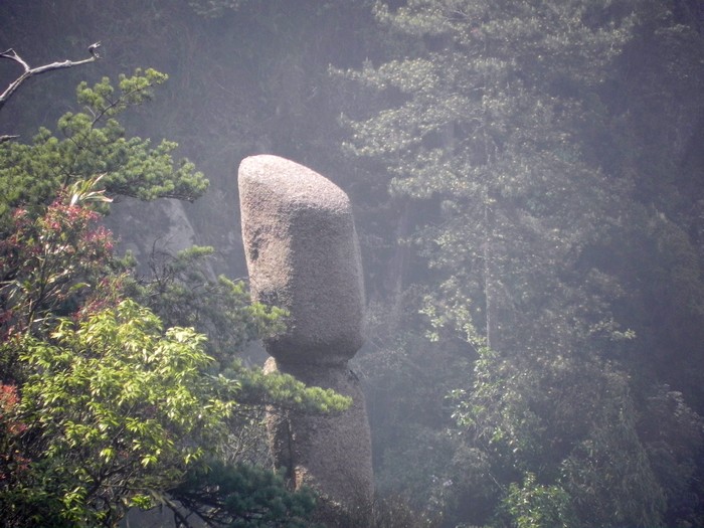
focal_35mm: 678
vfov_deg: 2.2
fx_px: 13789
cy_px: 264
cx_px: 352
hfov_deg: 2.9
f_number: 5
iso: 160
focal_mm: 120
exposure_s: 1/231
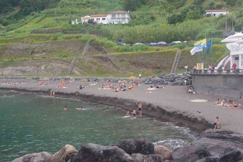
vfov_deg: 28.9
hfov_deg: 42.3
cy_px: 81
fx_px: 314
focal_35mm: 46
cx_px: 122
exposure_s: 1/60
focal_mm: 31
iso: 200
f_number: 7.1
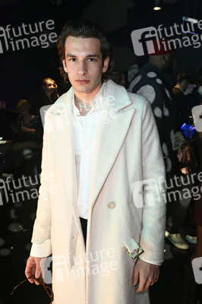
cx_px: 101
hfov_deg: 38.8
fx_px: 287
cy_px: 152
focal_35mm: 34
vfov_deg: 55.8
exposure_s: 1/20
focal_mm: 34
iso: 2000
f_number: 5.6
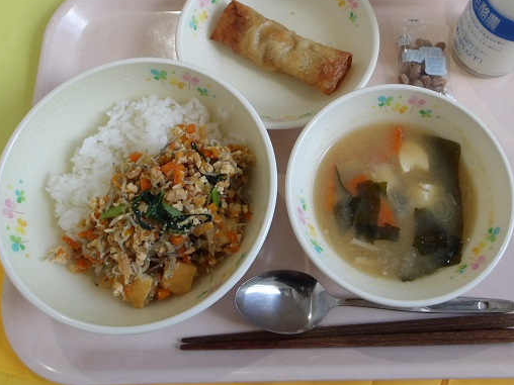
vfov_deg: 41.5
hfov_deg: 53.7
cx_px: 296
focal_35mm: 34
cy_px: 147
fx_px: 505
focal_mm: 4.9
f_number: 3
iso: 100
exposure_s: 1/51
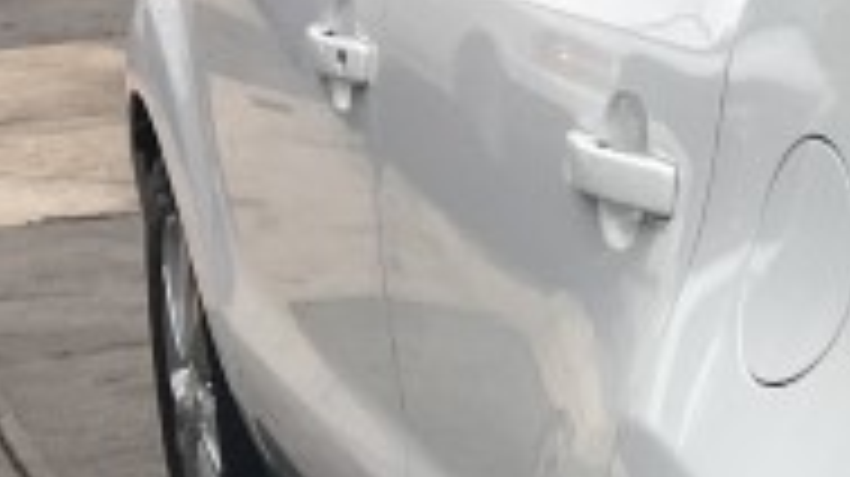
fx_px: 3851
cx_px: 1538
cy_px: 410
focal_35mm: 171
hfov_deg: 11.6
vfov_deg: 7.1
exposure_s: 1/418
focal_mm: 4.15
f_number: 2.2
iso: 25
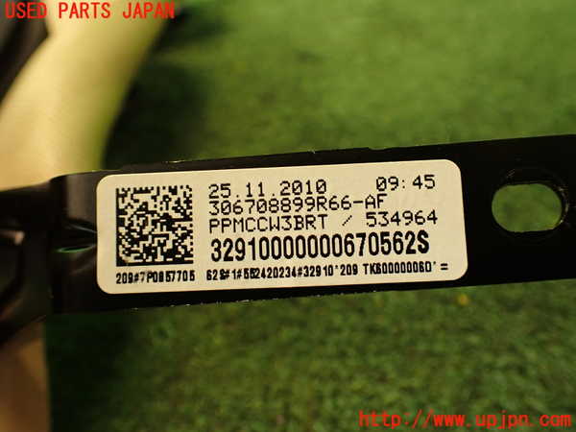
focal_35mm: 32
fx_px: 532
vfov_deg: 44.2
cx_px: 288
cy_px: 216
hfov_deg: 56.8
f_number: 2.4
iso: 250
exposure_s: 1/30
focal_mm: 5.79
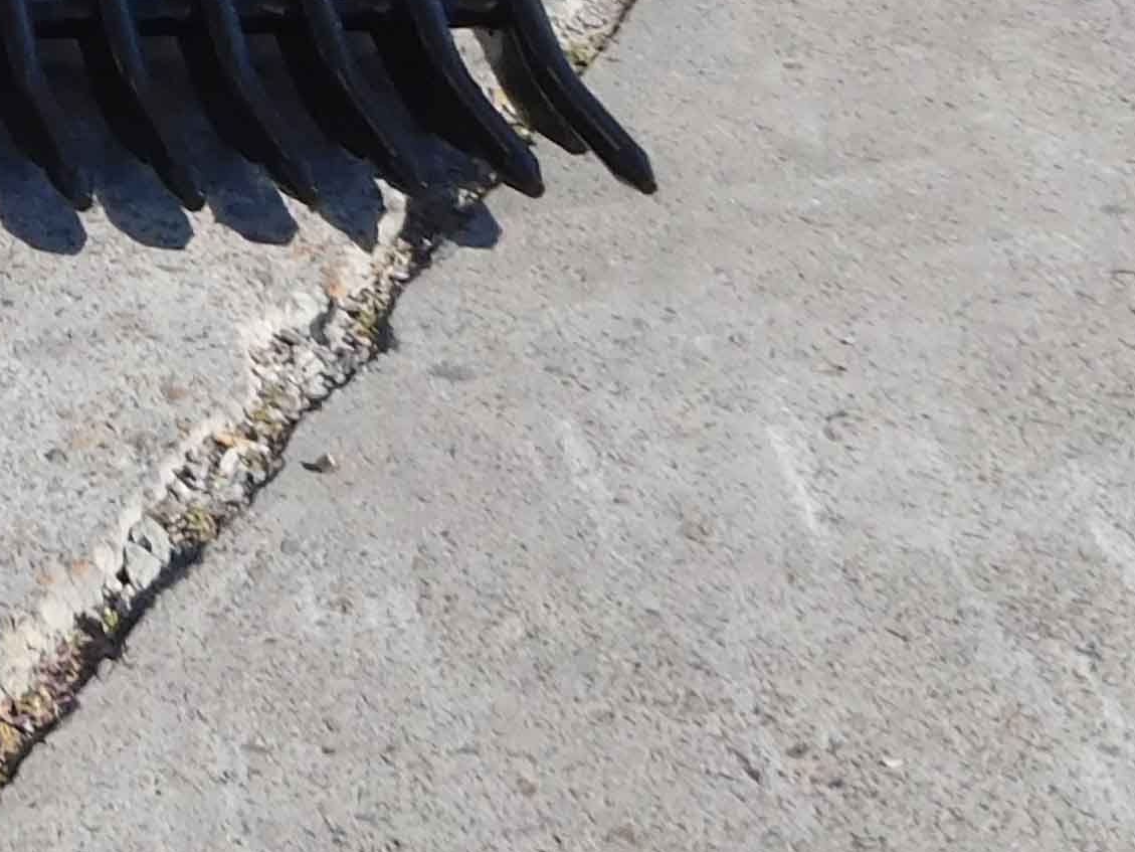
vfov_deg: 12.8
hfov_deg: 17.1
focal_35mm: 102
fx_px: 3345
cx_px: -635
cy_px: -801
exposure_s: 1/800
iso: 125
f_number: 3.4
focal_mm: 4.5
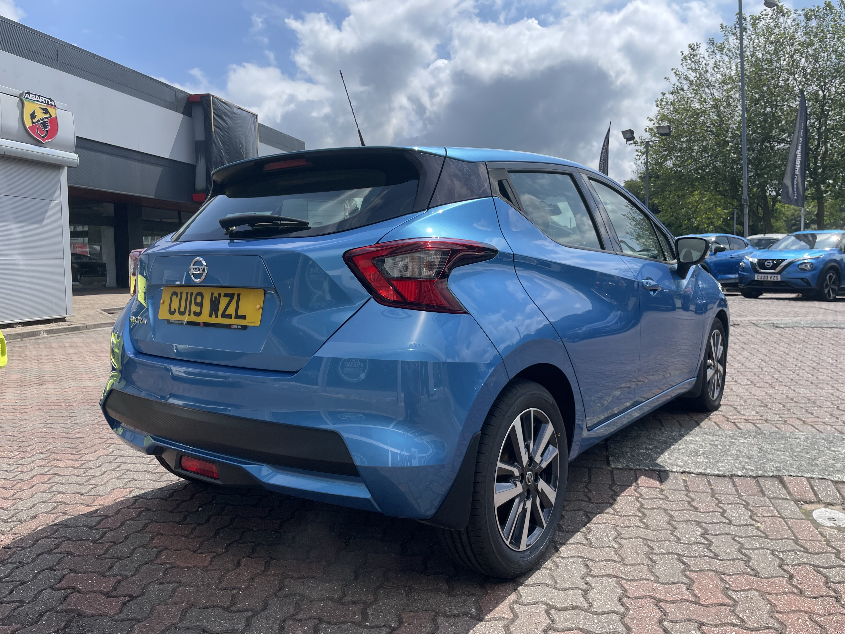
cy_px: 317
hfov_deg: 67.3
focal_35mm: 26
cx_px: 422
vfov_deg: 53.1
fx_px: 635
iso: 32
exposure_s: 1/3205
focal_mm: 4.2
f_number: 1.6
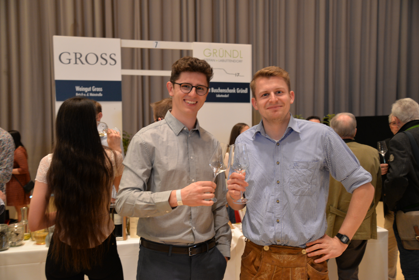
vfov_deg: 37.9
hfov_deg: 54.4
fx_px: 407
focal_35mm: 35
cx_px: 210
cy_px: 140
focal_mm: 35
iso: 1250
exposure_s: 1/30
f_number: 4
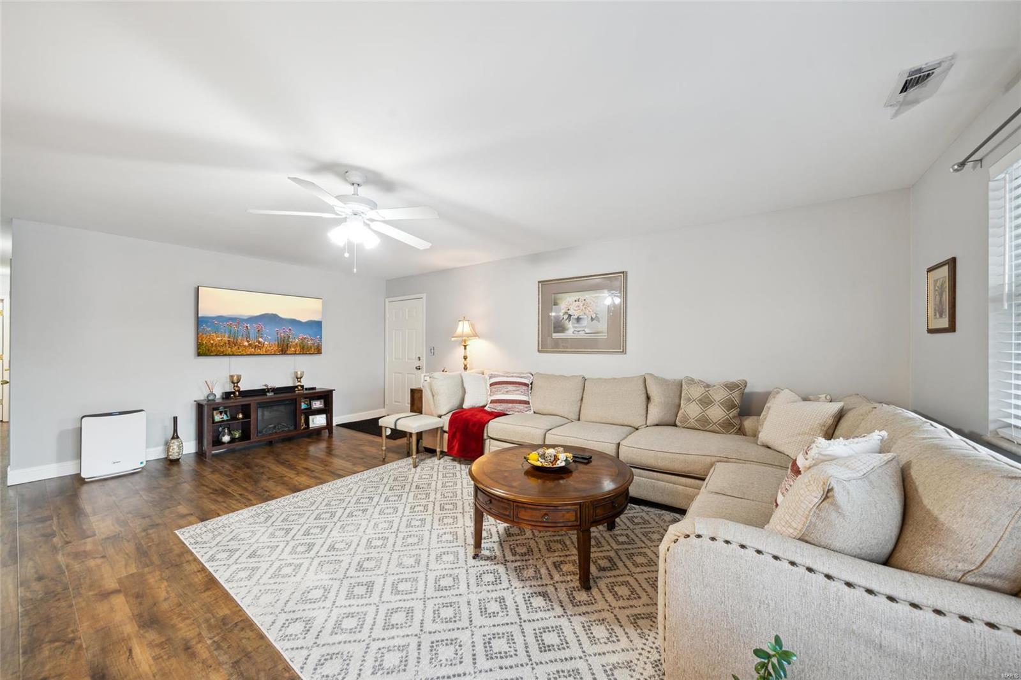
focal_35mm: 12
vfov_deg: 89.9
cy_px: 340
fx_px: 340
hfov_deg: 112.6
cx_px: 510
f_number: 8
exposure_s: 1/3.33
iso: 250
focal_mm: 12
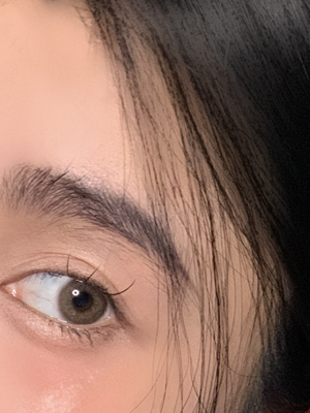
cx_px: -26
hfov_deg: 11.3
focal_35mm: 130
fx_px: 1552
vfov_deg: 14.9
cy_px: 413
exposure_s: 1/60
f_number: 2.4
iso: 250
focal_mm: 6
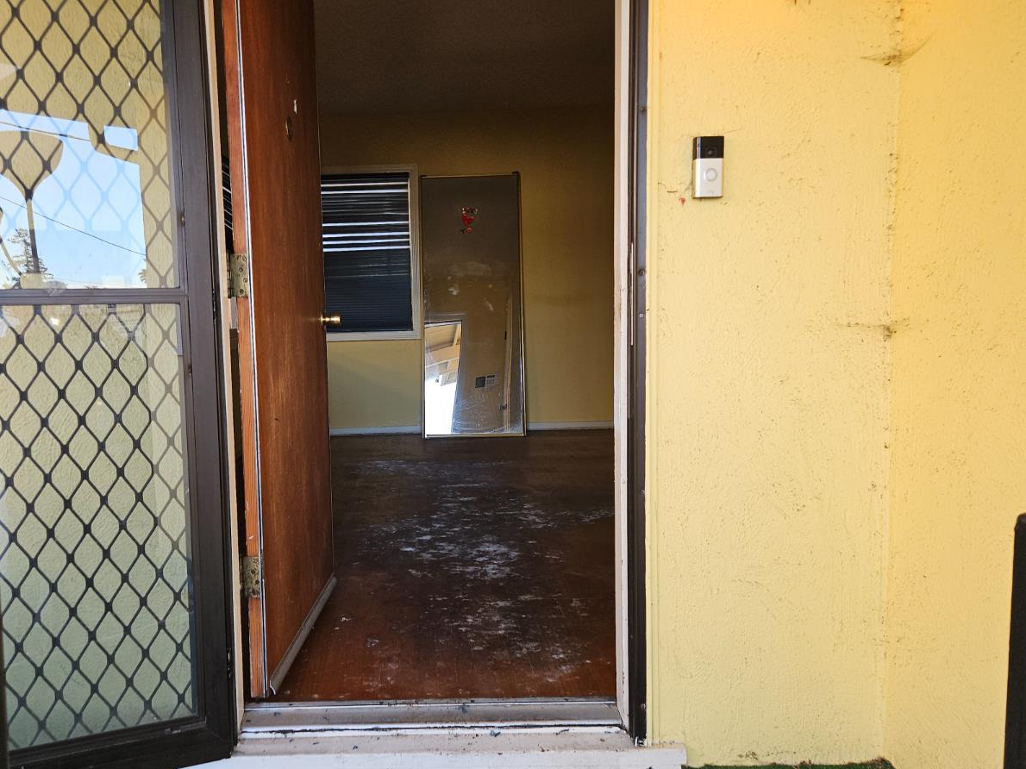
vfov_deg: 48.2
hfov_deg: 61.3
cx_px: 425
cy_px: 401
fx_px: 859
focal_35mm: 29
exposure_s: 1/60
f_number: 1.8
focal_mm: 5.4
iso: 32
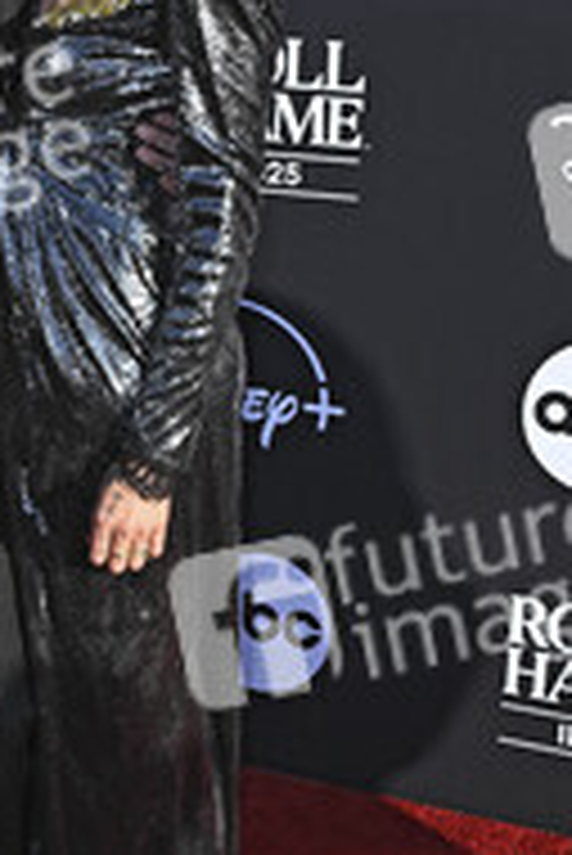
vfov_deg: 24.2
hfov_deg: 16.0
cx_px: -9
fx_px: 1998
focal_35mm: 84
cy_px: 378
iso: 250
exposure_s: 1/320
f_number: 9
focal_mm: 40
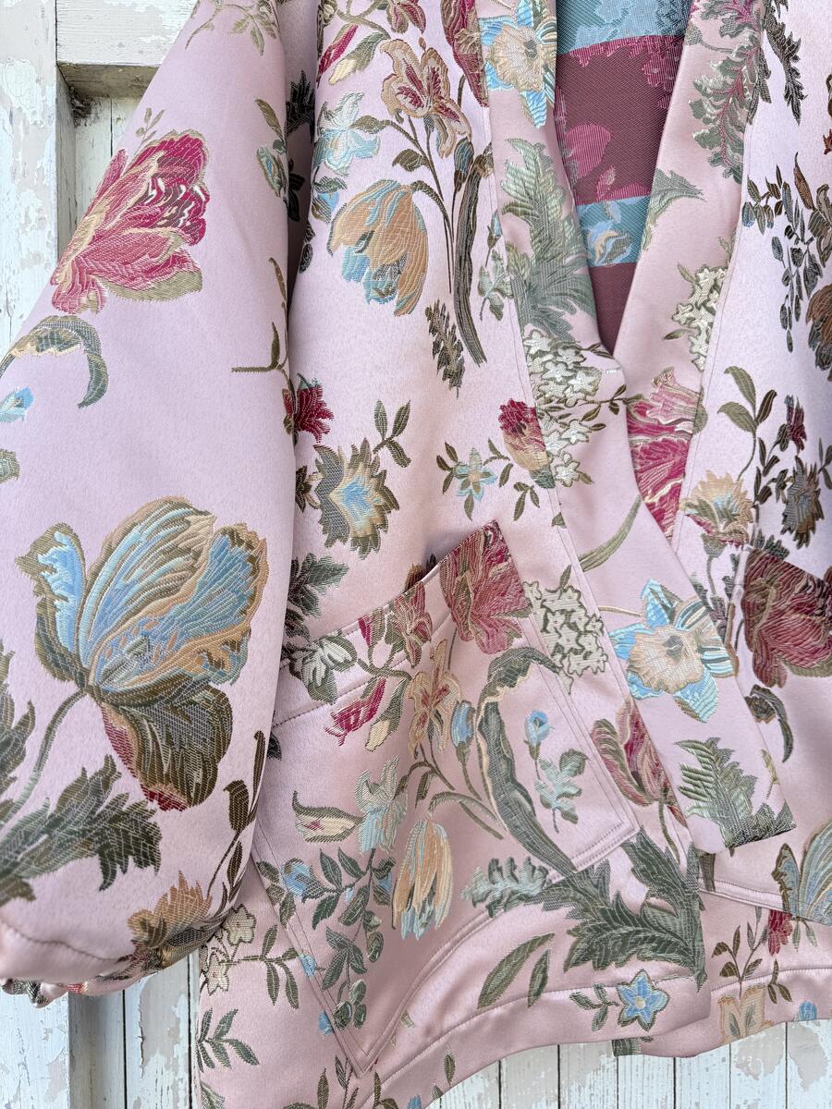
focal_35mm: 24
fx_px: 769
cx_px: 416
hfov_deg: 56.8
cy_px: 554
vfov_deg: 71.6
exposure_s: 1/405
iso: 80
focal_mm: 6.76
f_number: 1.78
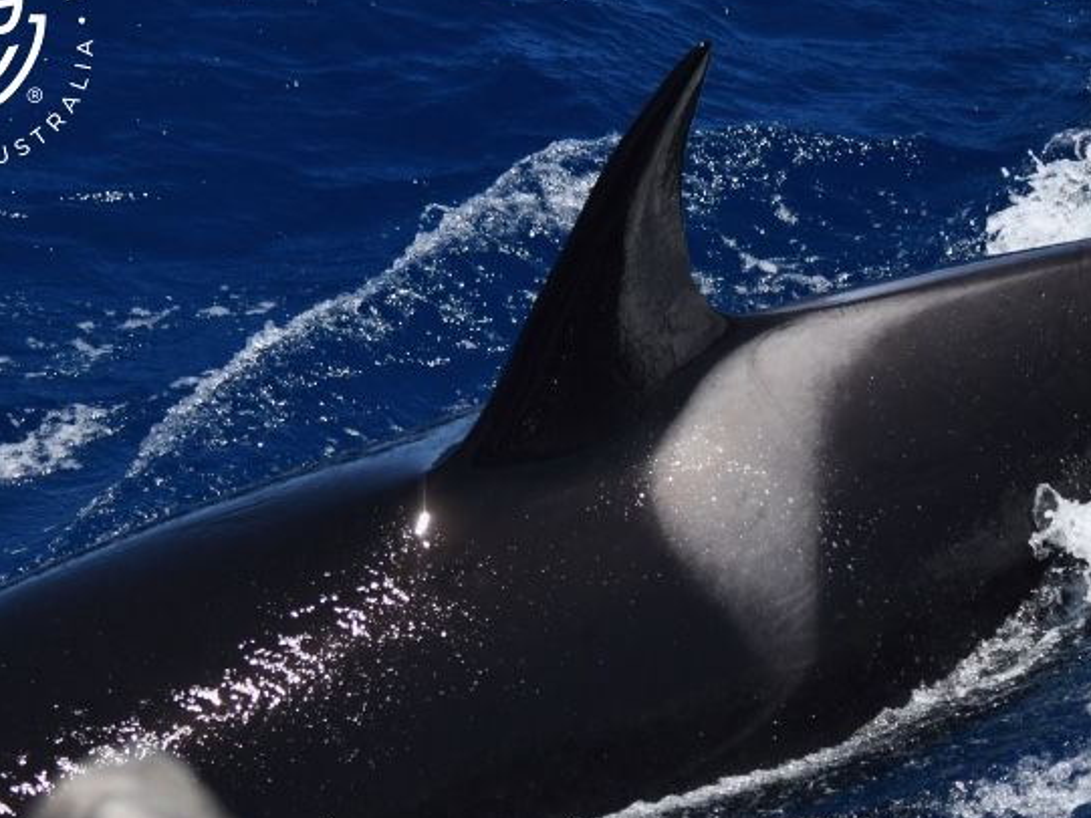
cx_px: 641
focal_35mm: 270
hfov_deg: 7.3
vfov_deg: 5.5
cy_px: 446
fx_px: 8512
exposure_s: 1/8000
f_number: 5.3
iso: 800
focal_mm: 190
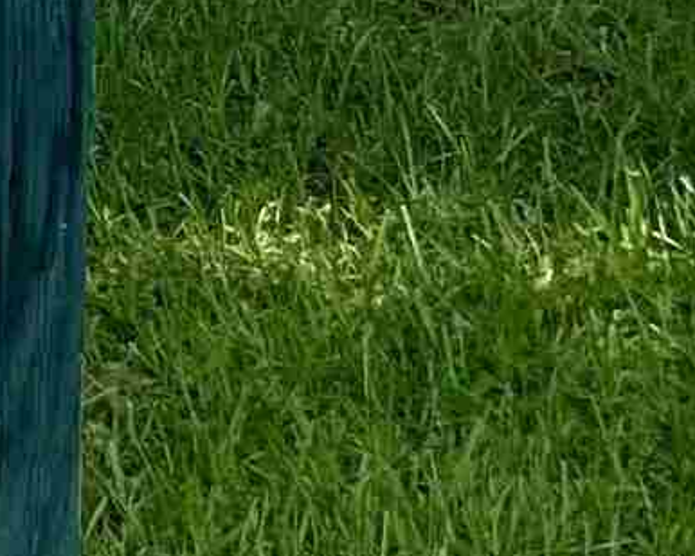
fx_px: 8312
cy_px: -641
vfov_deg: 3.8
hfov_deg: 4.5
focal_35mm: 404
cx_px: -1864
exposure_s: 1/1653
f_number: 2
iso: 32
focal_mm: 6
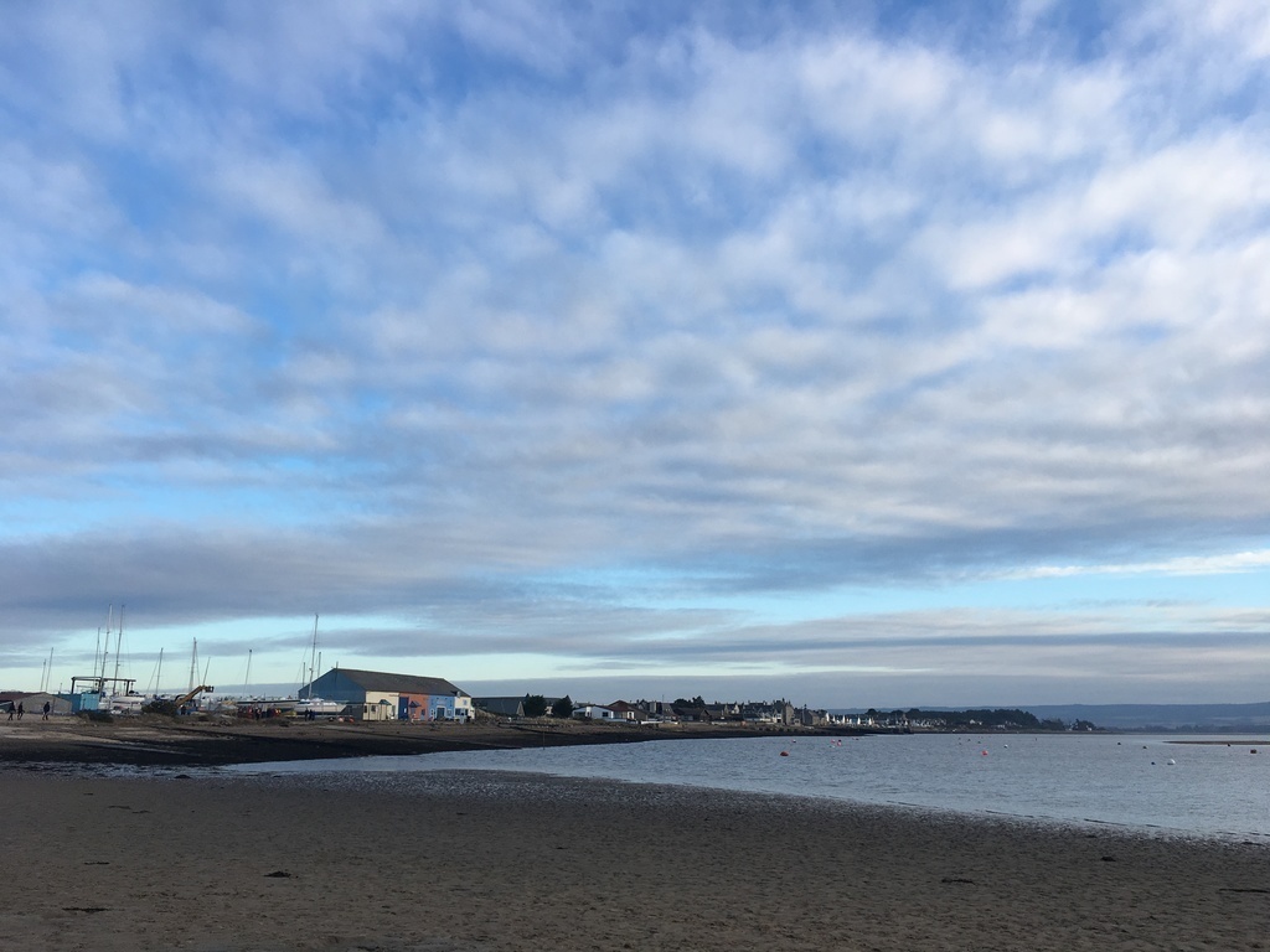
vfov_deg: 48.2
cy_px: 476
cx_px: 635
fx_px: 1064
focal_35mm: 29
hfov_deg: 61.7
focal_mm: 4.15
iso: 25
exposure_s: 1/754
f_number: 2.2
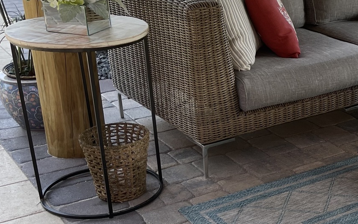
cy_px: 148
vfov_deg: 19.9
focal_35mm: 65
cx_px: 392
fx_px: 634
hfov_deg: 28.6
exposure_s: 1/235
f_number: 1.6
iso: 32
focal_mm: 5.1
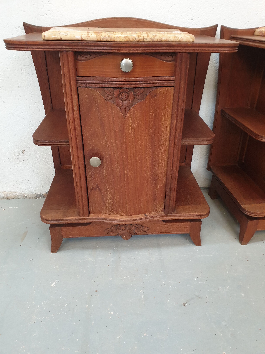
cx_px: 132
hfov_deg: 53.1
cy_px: 177
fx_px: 265
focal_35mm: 26
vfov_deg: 67.3
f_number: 2.4
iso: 250
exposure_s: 1/23
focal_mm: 4.3
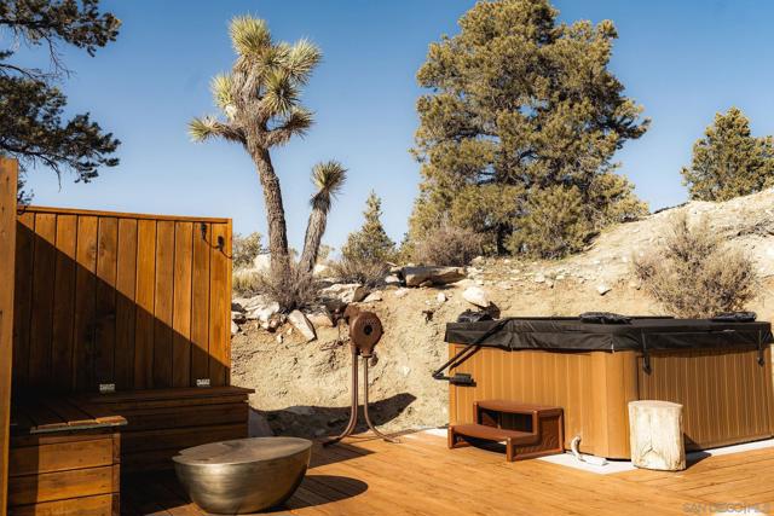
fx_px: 753
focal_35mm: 35
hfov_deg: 54.4
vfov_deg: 37.9
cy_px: 258
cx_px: 387
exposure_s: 1/800
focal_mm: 35
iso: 100
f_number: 5
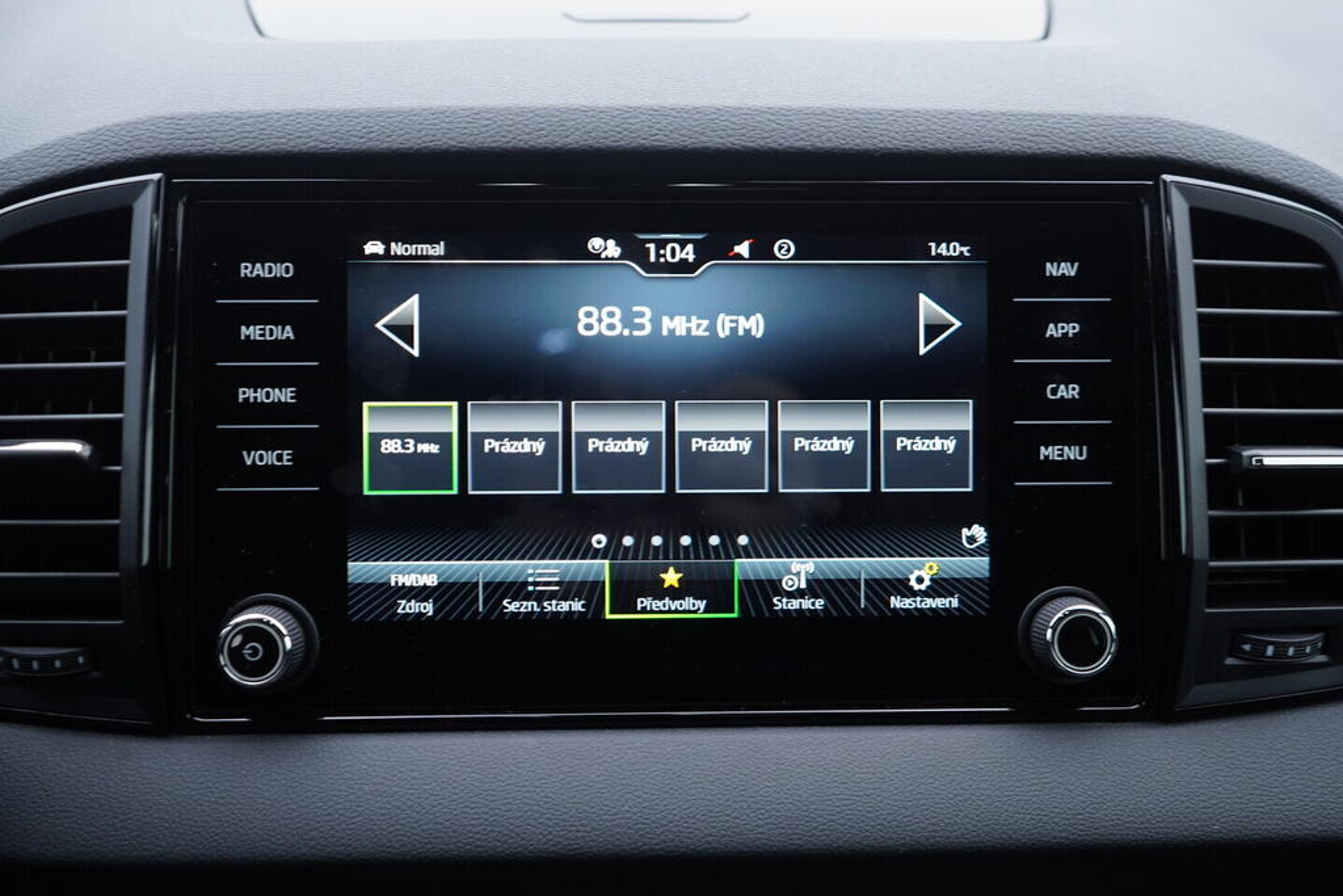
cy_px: 448
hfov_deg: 53.1
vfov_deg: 36.9
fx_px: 1343
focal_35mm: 36
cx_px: 672
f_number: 2.8
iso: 200
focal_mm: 24
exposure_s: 1/40
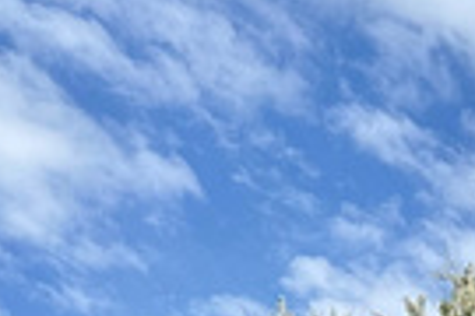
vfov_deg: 6.1
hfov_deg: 9.9
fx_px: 2507
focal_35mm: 190
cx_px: 1031
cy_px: 1260
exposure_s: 1/2525
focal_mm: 6.86
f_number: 1.78
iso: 80
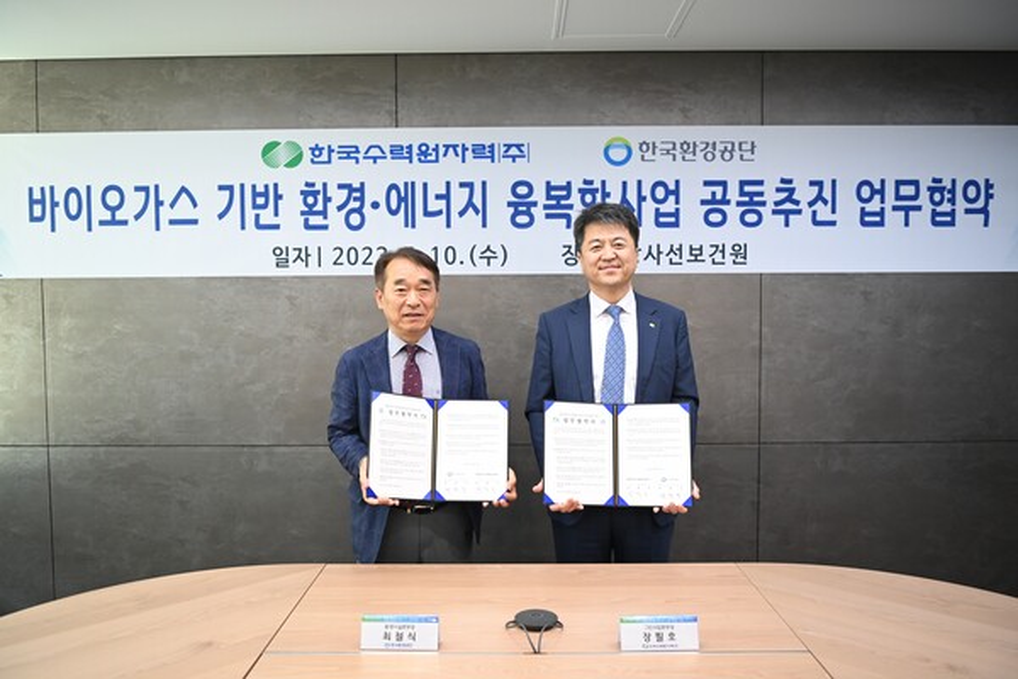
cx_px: 509
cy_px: 340
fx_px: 792
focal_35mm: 28
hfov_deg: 65.5
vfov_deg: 46.4
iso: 800
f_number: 2.8
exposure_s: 1/125
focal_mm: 28
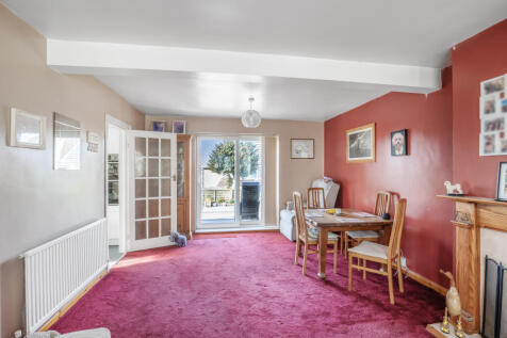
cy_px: 169
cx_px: 254
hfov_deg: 96.8
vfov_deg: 73.7
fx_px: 225
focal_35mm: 16
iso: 800
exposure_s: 1/6
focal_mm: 16
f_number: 8
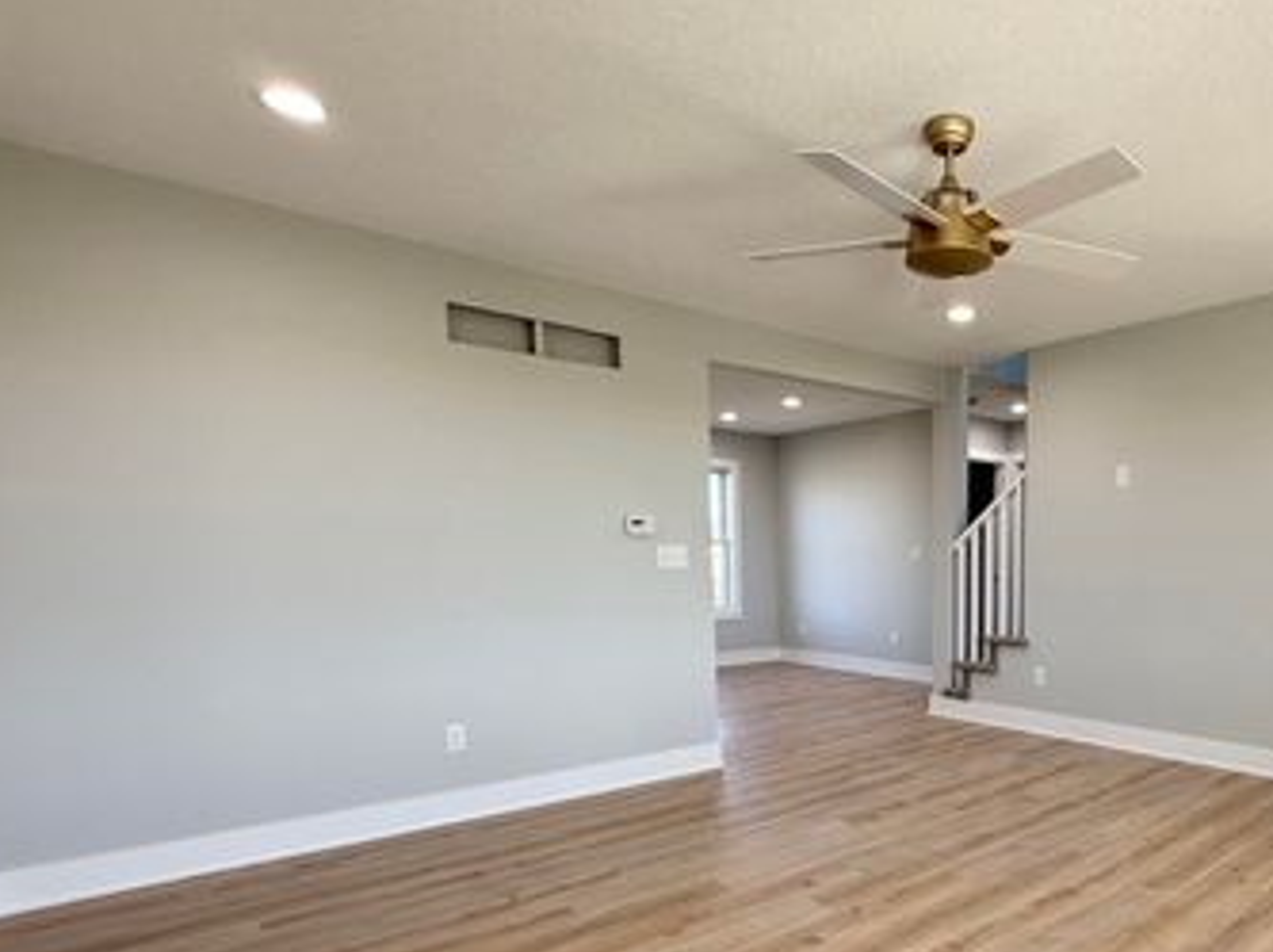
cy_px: 638
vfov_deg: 61.7
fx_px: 771
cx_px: 910
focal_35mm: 21
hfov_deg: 74.9
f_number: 2.2
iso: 100
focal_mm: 2.22
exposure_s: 1/120
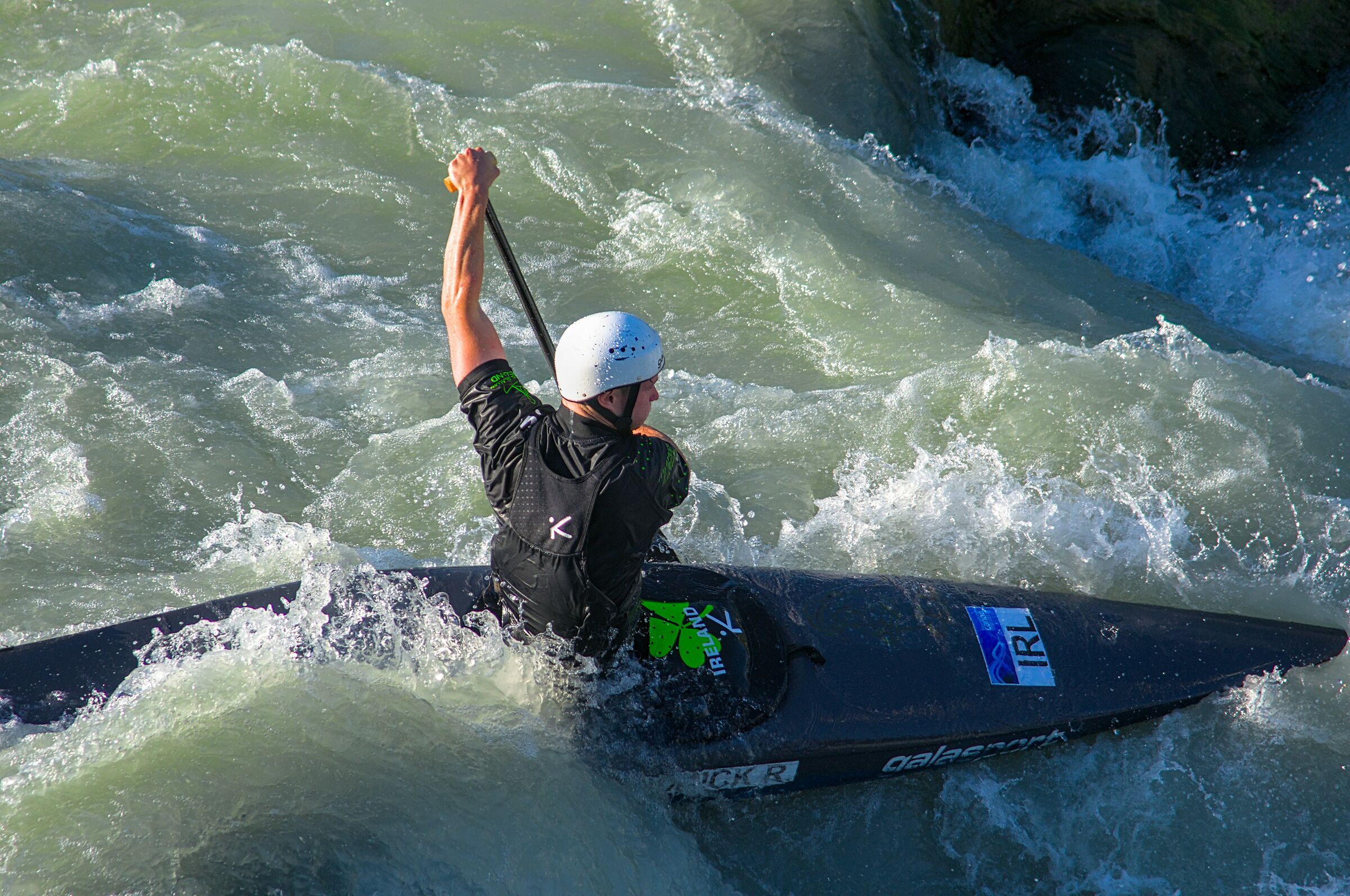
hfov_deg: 13.1
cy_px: 448
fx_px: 5898
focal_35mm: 158
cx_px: 675
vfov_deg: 8.7
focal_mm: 105
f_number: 4
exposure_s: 1/1250
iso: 200
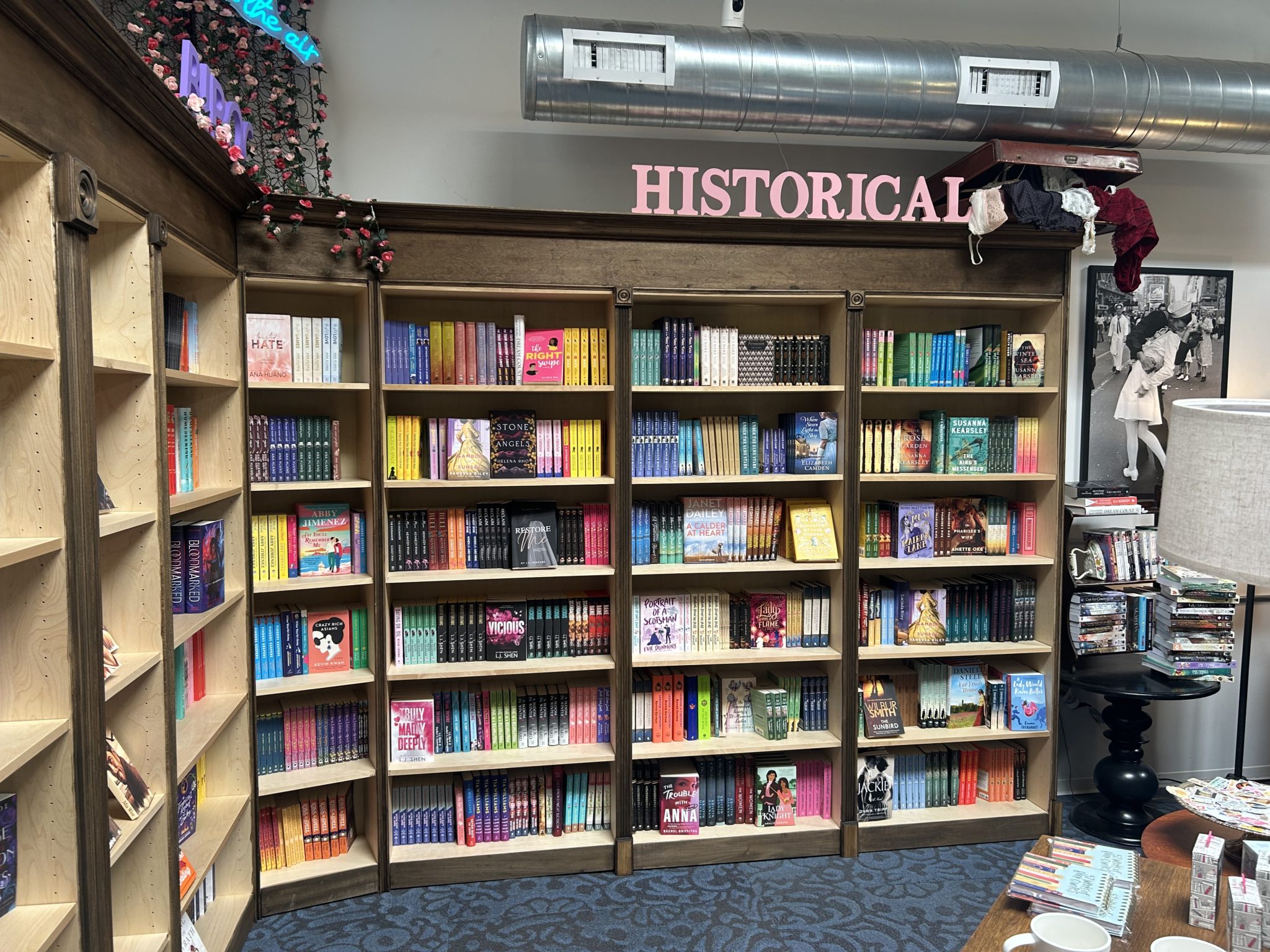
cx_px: 635
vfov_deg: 53.1
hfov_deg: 67.3
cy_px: 476
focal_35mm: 26
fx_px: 954
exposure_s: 1/121
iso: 80
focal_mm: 5.7
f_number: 1.5
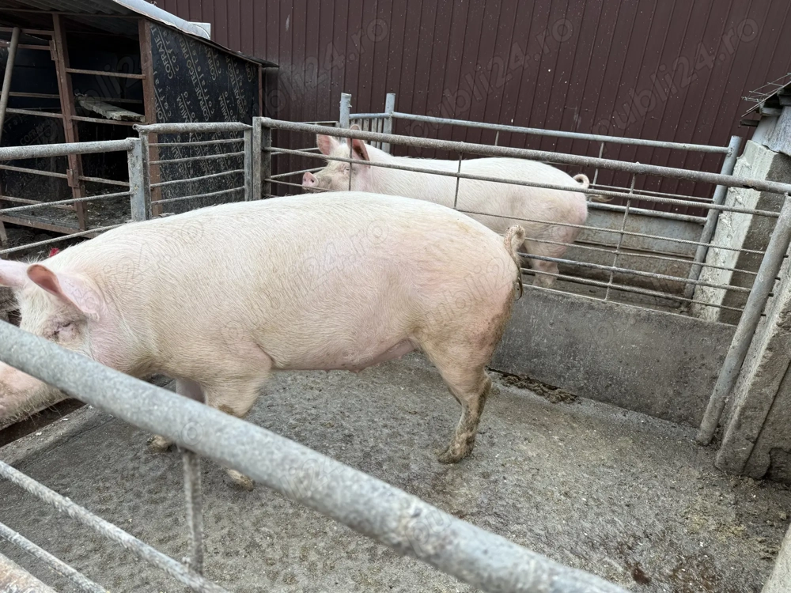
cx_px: 396
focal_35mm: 24
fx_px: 548
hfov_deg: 71.6
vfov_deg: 56.8
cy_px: 296
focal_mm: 6.76
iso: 64
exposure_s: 1/121
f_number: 1.78
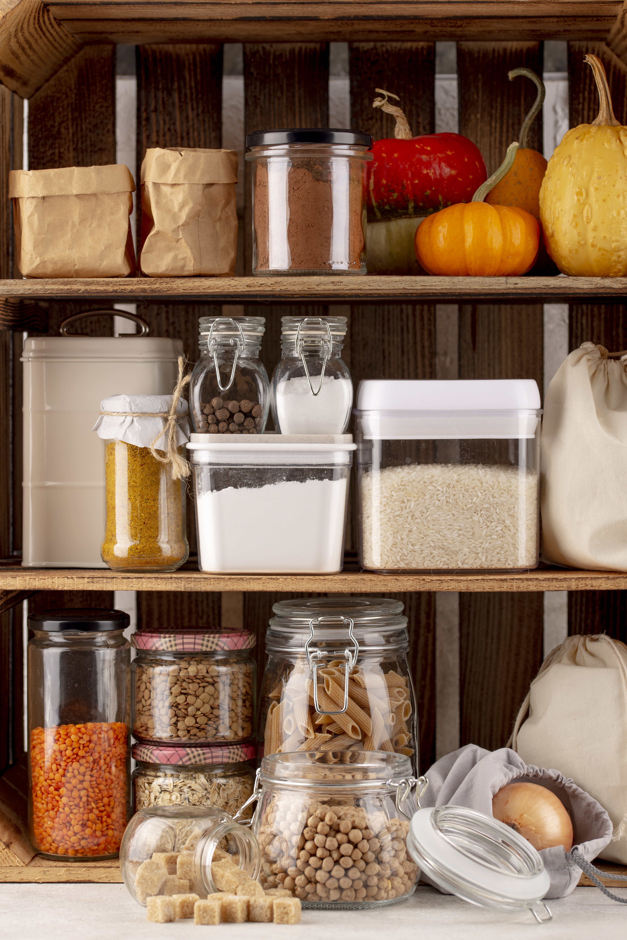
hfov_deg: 13.1
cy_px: 470
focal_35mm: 105
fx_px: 2740
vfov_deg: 19.4
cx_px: 314
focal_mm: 105
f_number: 8
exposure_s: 1/100
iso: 100
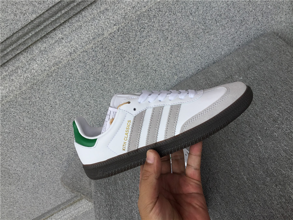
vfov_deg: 45.4
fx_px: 262
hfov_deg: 58.4
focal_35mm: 31
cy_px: 110
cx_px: 146
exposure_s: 1/326
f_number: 2.4
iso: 25
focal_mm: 3.3
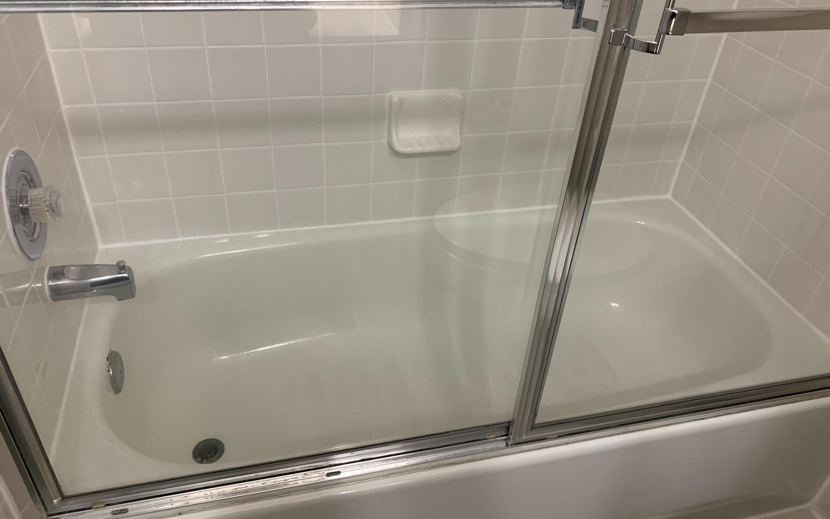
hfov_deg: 66.5
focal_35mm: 28
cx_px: 414
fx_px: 633
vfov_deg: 44.5
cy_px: 241
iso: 125
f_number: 1.8
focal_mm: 4.25
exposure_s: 1/60
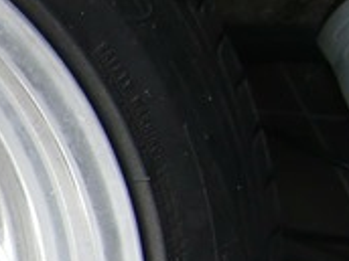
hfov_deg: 10.8
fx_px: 1684
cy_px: 320
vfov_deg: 8.8
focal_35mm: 167
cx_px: -337
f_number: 2.6
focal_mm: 4.9
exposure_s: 1/60
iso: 125
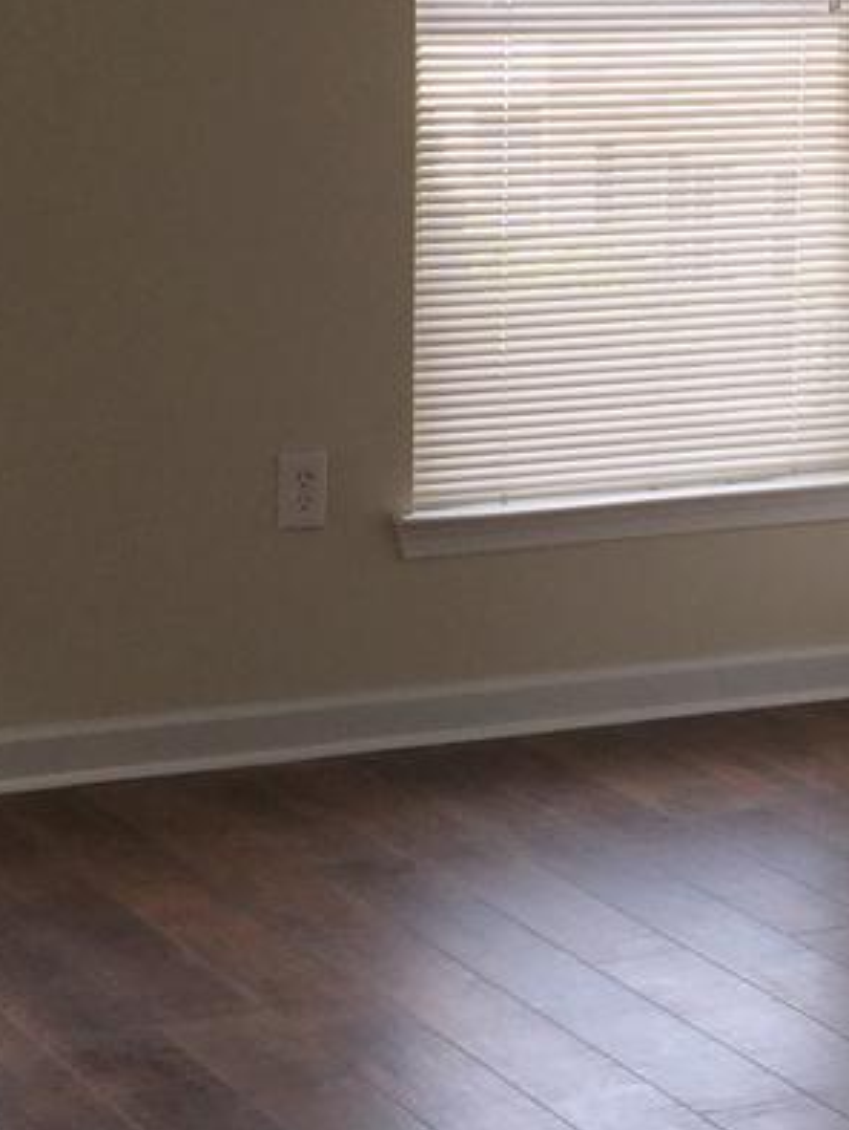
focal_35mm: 113
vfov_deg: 17.4
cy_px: 490
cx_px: 577
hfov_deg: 13.1
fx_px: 3691
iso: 32
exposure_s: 1/209
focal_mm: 4.15
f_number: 2.2
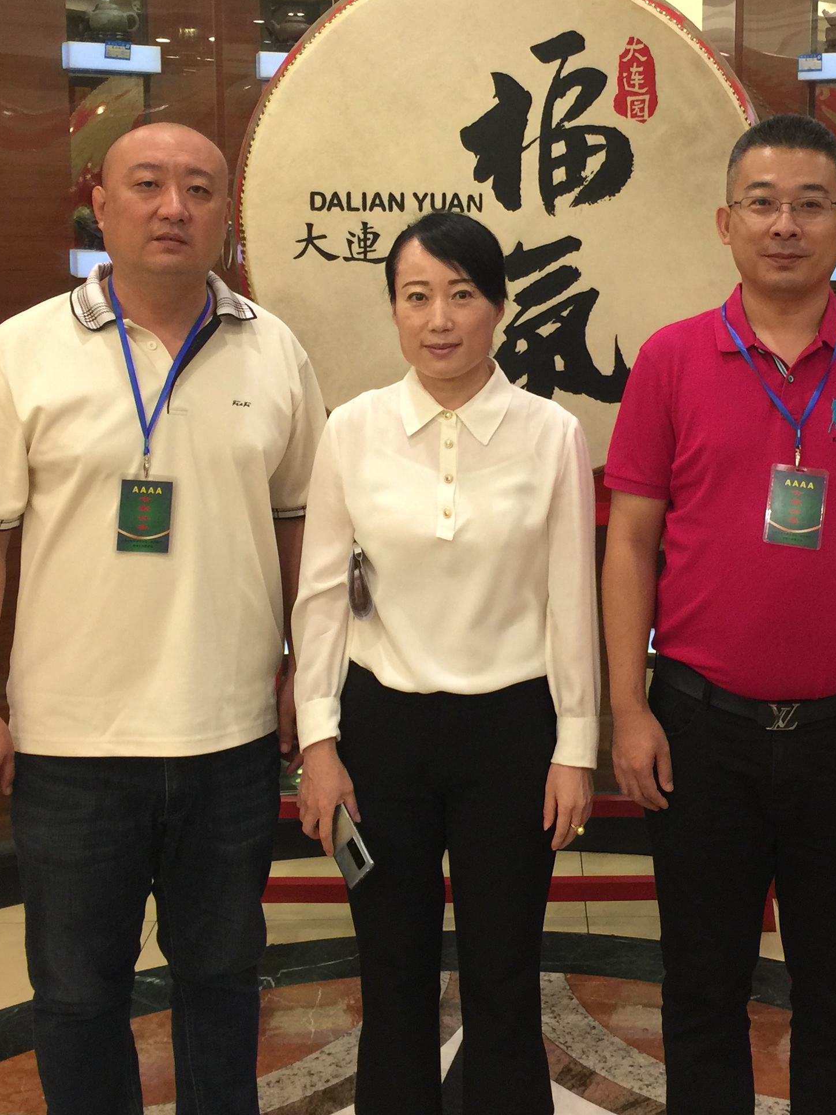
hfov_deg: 29.5
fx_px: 1578
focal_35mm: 49
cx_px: 554
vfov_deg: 38.7
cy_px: 436
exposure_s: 1/17
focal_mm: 4.15
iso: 64
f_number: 2.2
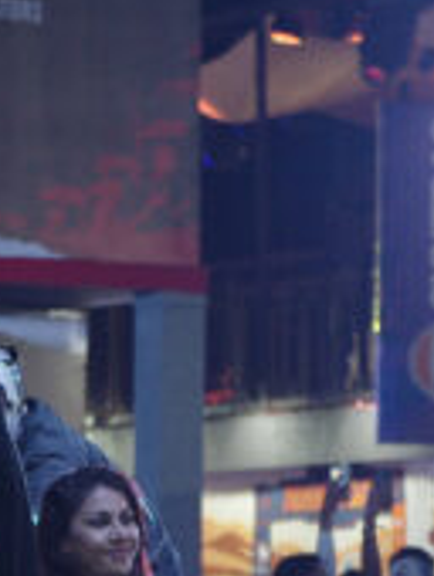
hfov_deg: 5.4
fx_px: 4586
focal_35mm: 275
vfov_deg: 7.1
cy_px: 744
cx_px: -122
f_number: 2.8
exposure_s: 1/320
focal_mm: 70
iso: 1600
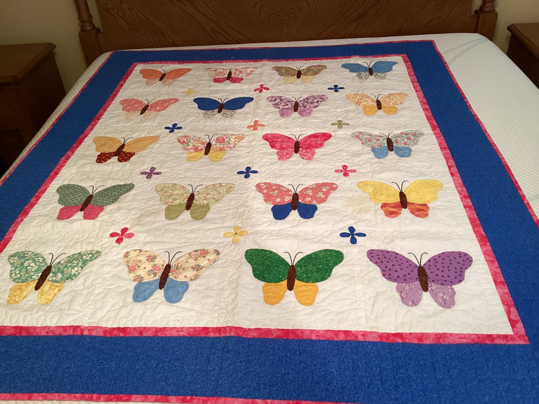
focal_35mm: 31
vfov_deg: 45.4
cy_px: 202
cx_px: 270
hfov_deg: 58.3
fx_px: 483
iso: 200
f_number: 2.4
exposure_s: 1/50
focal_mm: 3.3
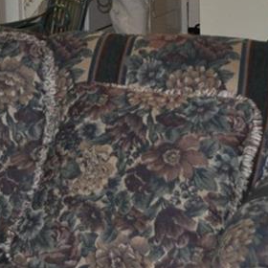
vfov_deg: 14.0
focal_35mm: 121
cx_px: 203
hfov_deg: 14.4
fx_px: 1060
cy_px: -56
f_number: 4.2
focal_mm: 26
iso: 800
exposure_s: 1/60
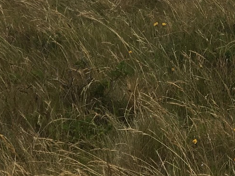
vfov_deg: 12.3
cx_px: 404
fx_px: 801
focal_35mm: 118
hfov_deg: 14.9
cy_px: -35
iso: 25
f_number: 2.2
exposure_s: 1/3344
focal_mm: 4.15
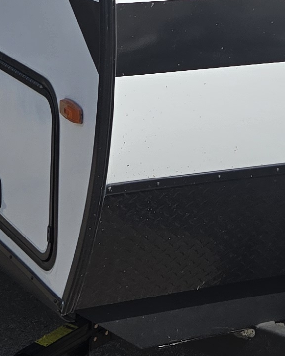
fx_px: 1317
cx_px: 198
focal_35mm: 125
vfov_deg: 14.9
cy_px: -52
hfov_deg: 12.3
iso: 25
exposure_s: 1/3034
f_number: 1.8
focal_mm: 5.4
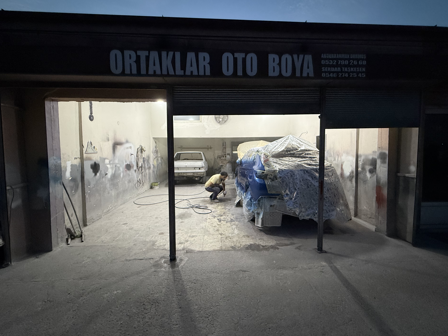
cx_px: 235
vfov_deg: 81.7
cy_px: 161
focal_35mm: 15
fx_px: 194
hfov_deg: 98.1
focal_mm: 2.22
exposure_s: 1/50
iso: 400
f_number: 2.2
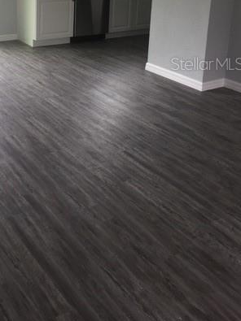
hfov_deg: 30.2
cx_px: 52
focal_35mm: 47
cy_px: 63
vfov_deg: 38.9
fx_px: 437
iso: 50
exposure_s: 1/120
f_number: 2.2
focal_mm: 4.15
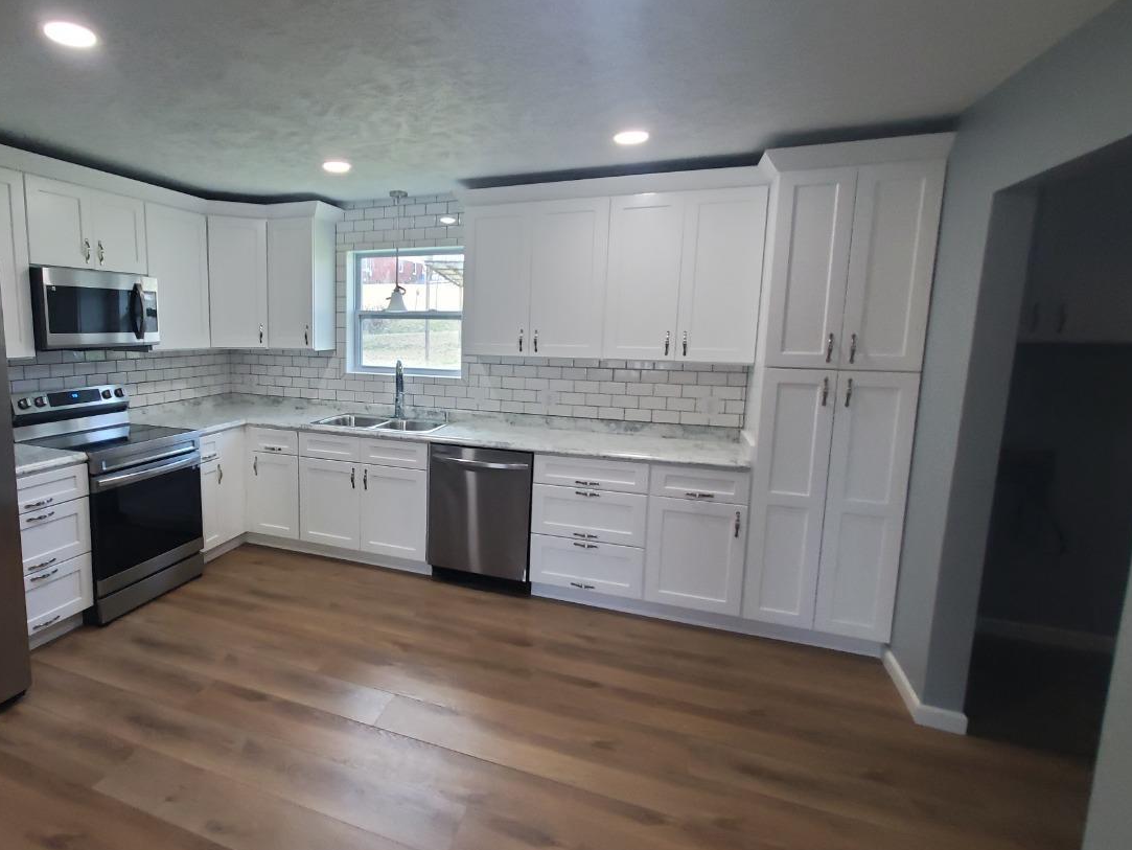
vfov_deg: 71.6
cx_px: 389
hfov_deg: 85.0
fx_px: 589
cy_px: 417
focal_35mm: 18
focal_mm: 1.8
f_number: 2.2
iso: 200
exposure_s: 1/59
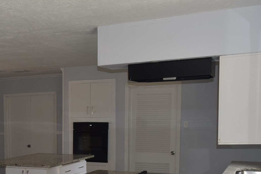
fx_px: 413
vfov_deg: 23.1
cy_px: 160
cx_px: 36
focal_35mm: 57
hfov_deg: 33.5
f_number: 5.6
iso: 500
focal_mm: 18
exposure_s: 1/125
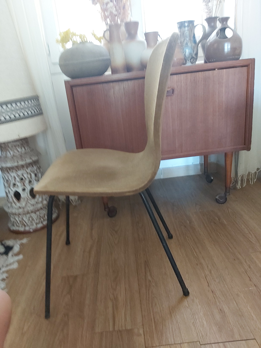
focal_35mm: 26
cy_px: 174
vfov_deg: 67.3
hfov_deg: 53.1
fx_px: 261
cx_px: 130
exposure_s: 1/25
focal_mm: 3.92
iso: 500
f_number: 1.7
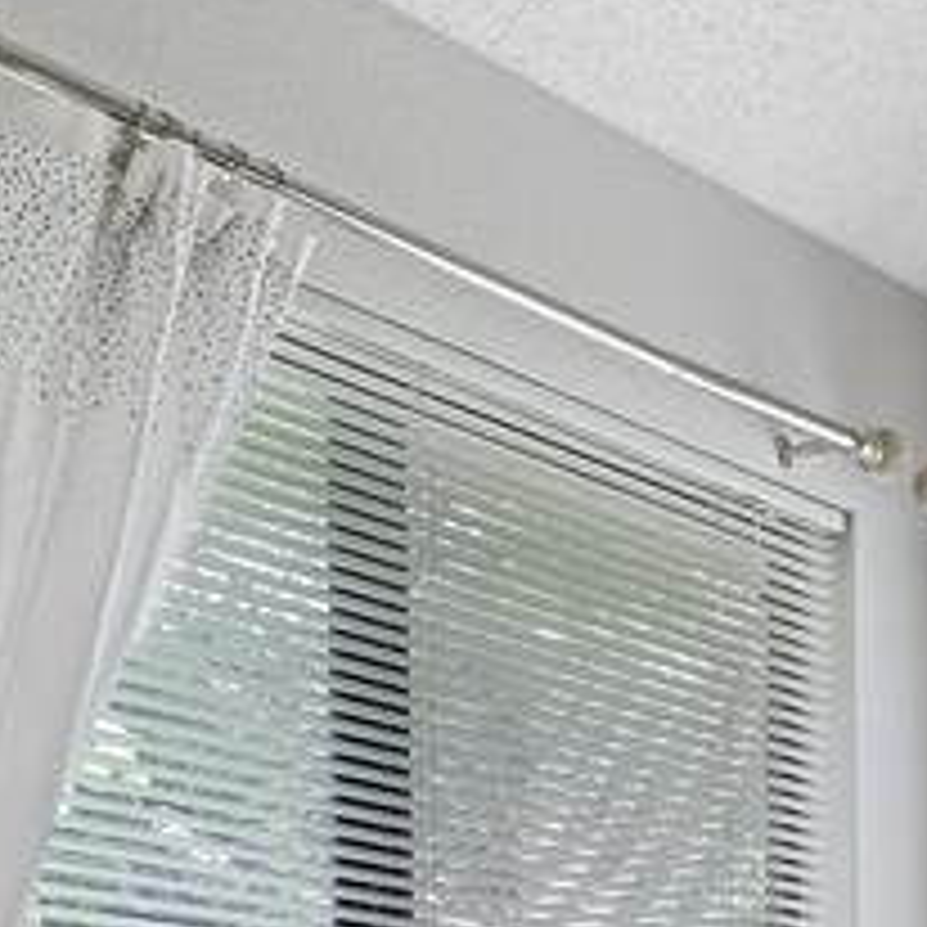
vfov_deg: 20.1
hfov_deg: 16.5
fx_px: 2303
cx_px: 1926
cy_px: 1328
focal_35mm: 76
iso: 400
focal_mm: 18
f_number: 8
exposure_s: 1/2.5
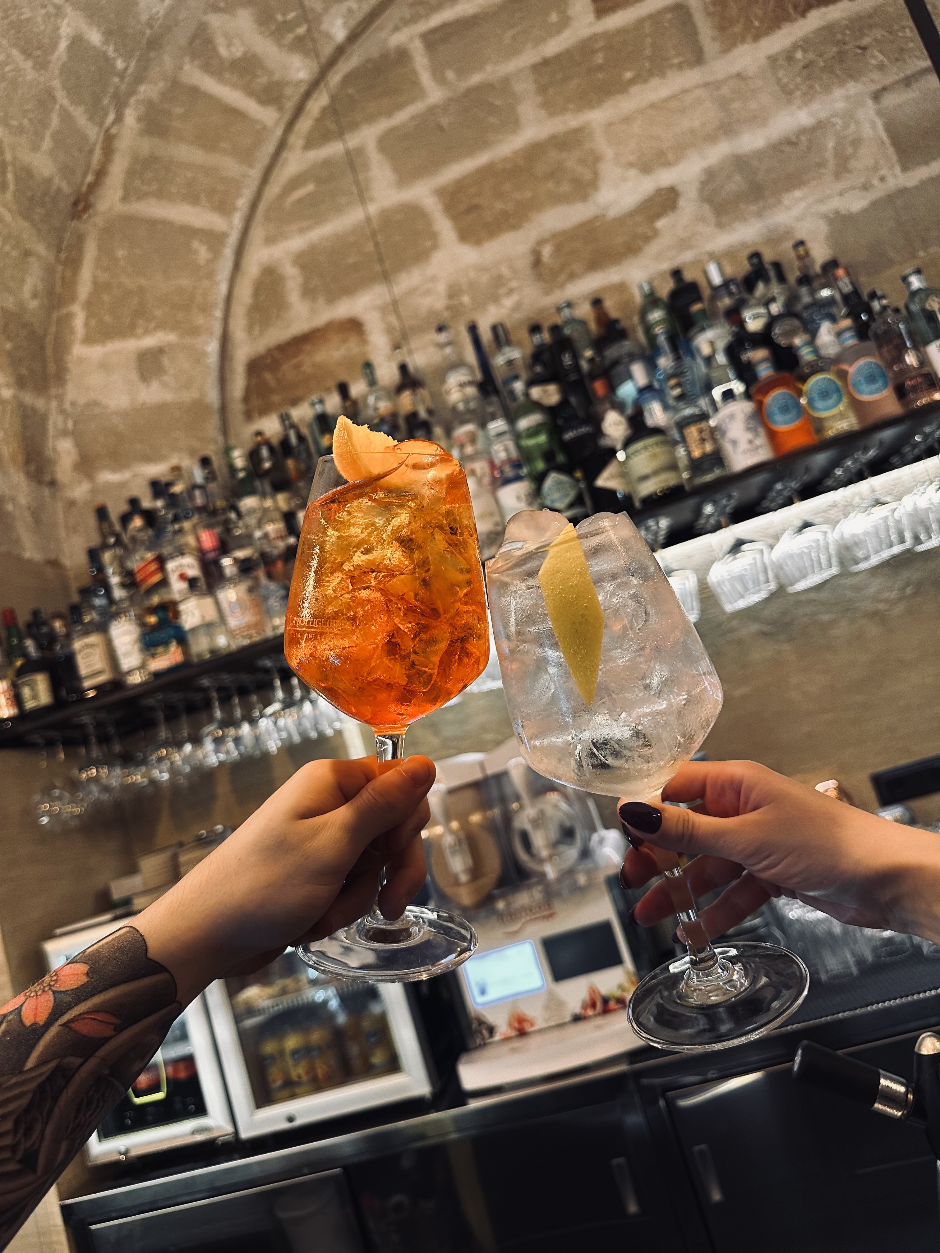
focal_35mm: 24
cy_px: 626
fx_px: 869
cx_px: 470
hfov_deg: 56.8
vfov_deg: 71.6
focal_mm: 6.86
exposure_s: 1/50
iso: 320
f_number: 1.78
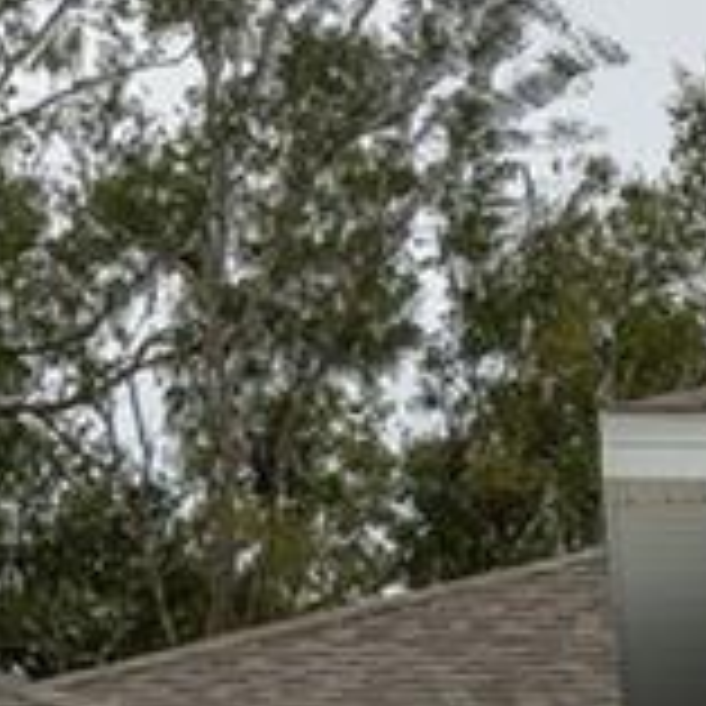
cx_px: 630
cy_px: 1425
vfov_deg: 7.0
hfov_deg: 7.3
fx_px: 5539
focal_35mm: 240
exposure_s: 1/800
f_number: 6.3
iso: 100
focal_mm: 27.7
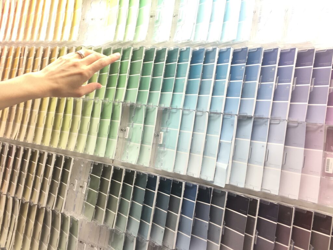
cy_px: 125
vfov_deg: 48.2
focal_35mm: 29
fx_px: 279
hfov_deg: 61.7
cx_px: 166
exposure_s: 1/60
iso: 32
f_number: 2.2
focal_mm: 4.15
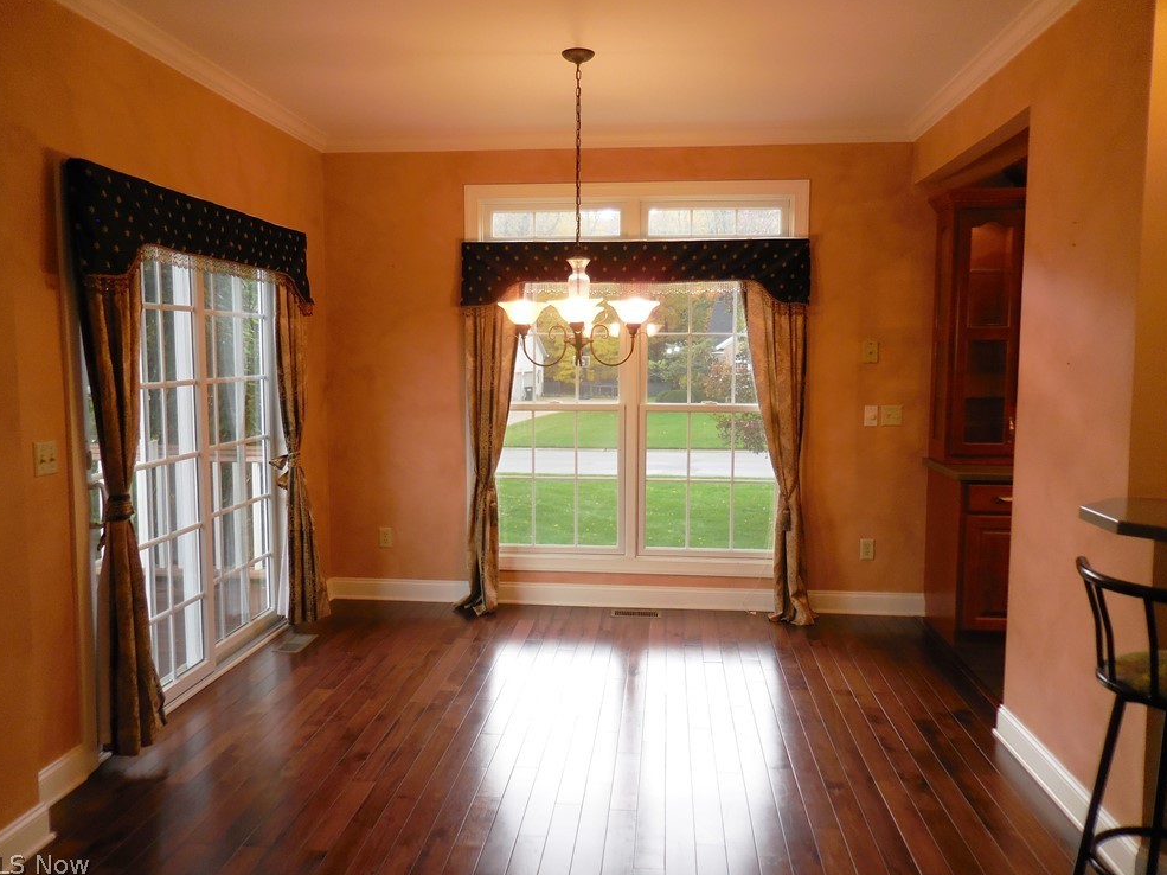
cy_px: 429
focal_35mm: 26
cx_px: 573
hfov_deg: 67.3
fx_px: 876
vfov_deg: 53.0
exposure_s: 1/30
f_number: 3.3
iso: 125
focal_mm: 4.5
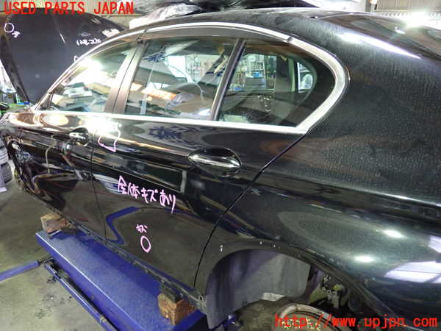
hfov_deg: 69.4
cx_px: 220
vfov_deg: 54.9
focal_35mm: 25
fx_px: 318
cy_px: 166
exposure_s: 1/30
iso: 800
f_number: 2
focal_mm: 4.5
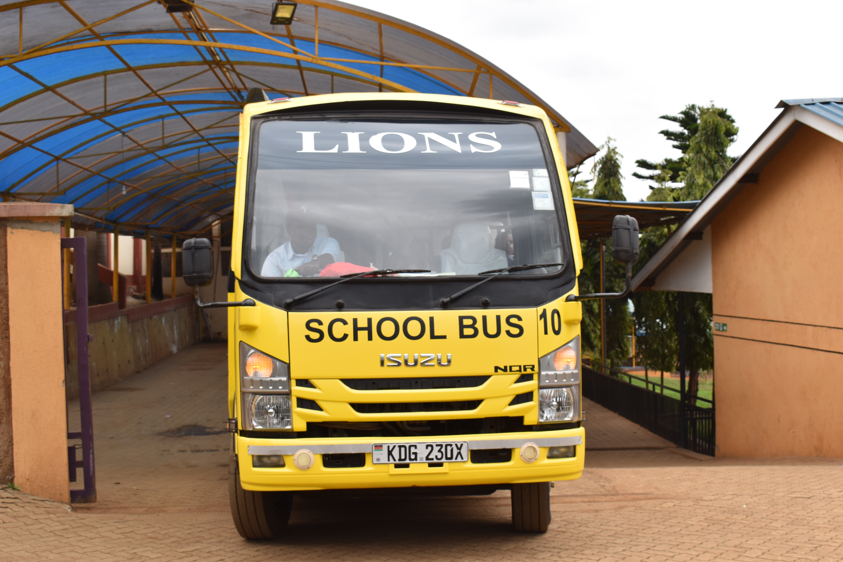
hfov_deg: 42.3
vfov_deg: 28.9
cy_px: 281
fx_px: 1089
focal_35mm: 46
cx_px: 422
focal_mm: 31
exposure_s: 1/250
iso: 200
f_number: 8
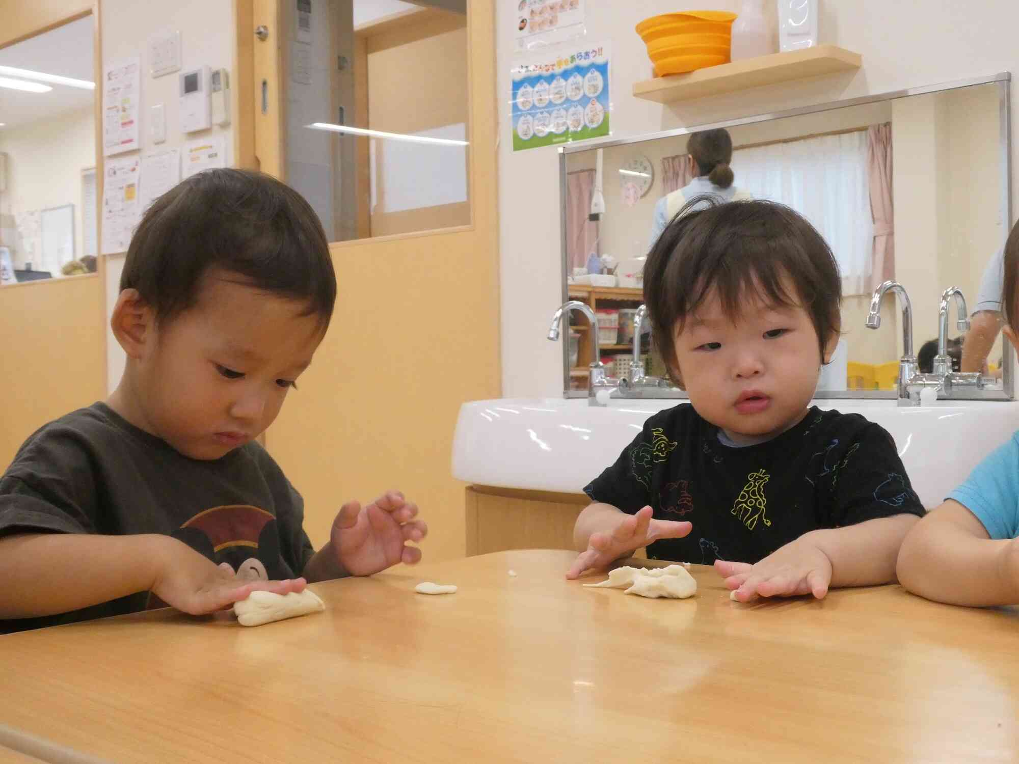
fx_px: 1295
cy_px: 382
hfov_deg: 42.9
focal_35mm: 44
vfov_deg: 32.9
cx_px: 510
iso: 640
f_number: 3.9
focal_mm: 7.8
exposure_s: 1/80
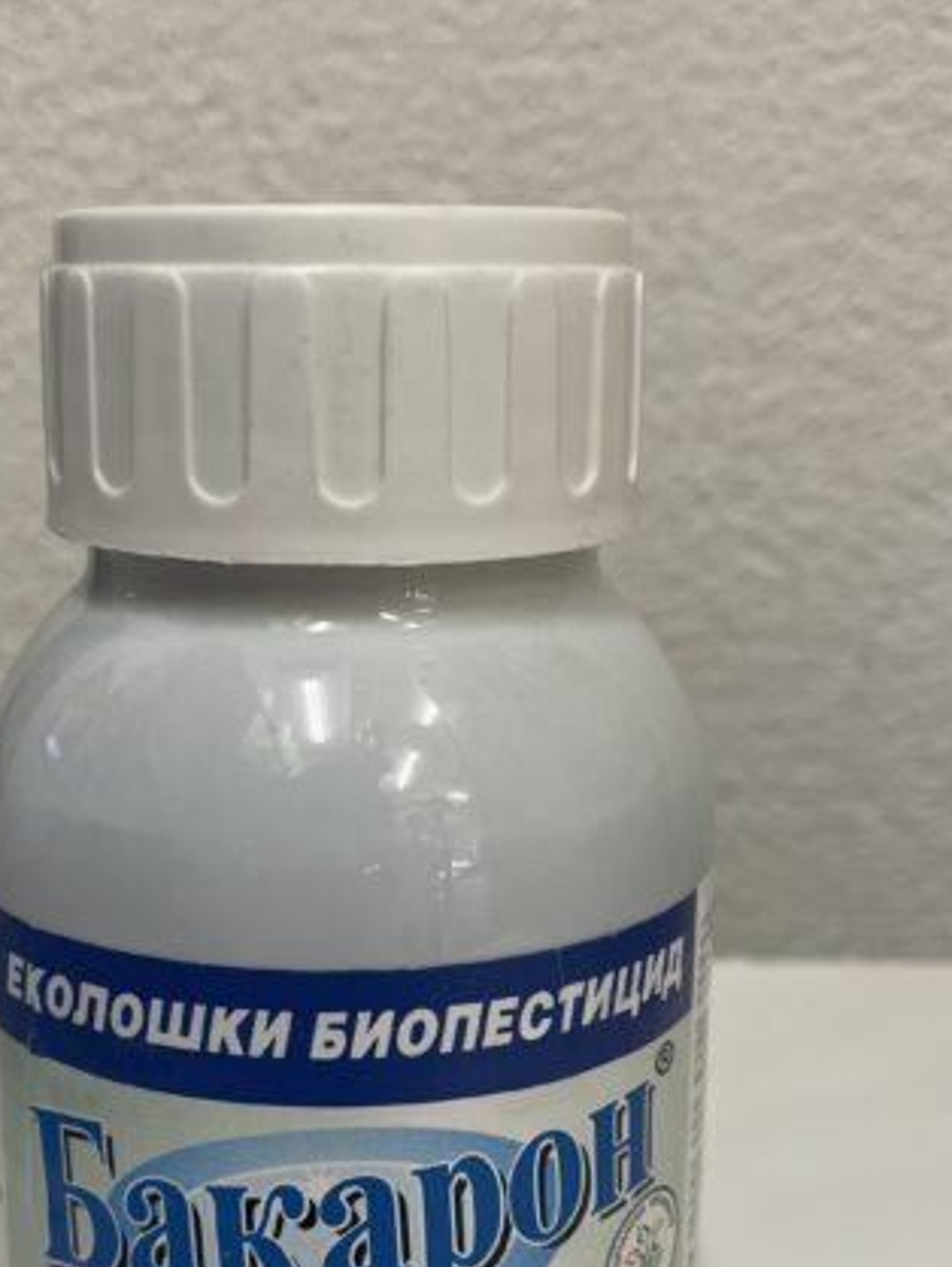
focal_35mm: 46
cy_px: 797
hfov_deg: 31.4
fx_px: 1685
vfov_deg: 40.9
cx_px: 371
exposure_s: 1/100
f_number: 1.6
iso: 125
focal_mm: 4.2
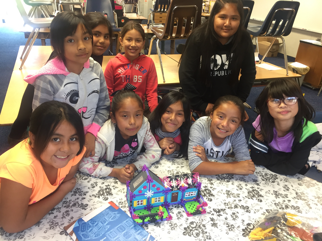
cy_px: 120
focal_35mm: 29
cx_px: 161
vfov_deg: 48.2
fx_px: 270
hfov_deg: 61.7
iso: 64
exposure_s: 1/30
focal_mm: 4.15
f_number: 2.2
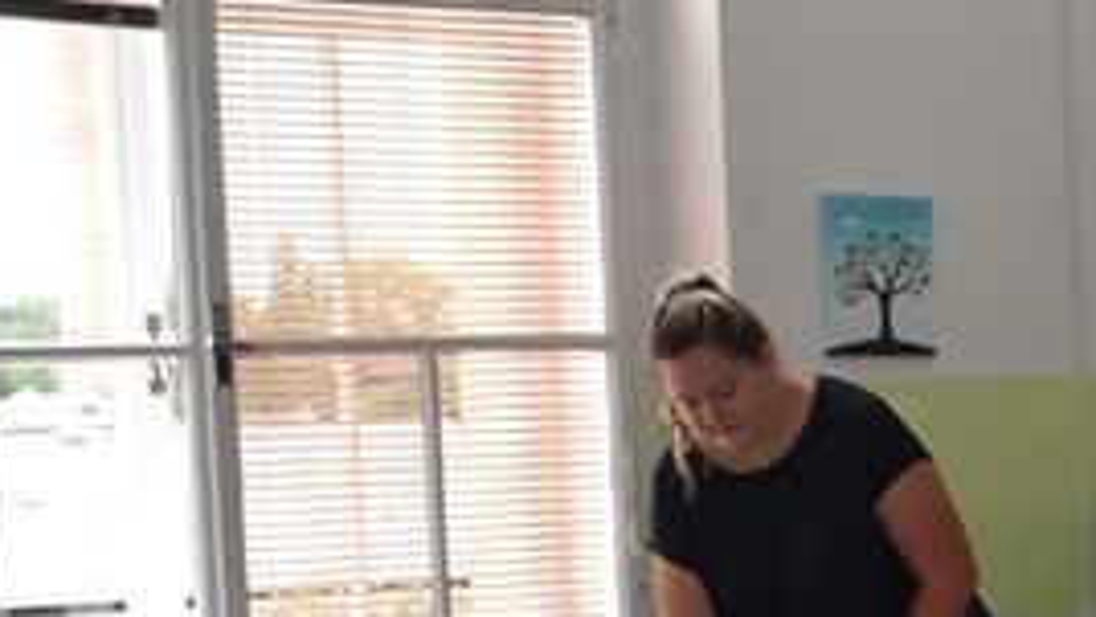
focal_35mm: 138
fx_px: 4012
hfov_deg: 14.2
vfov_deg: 8.7
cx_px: 1783
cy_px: 807
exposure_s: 1/60
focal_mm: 23
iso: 1400
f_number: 8
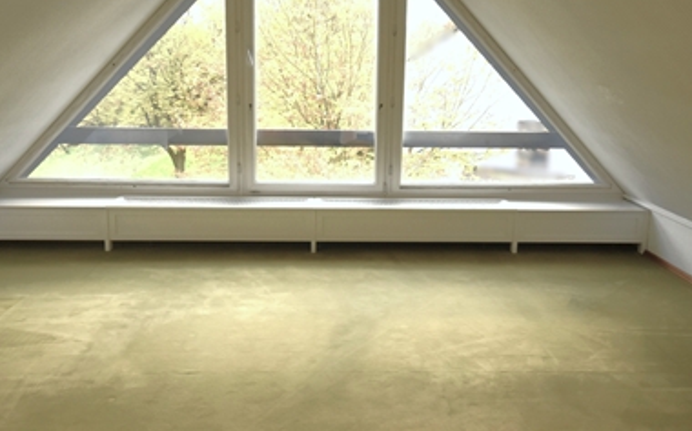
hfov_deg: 66.5
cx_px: 339
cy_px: 135
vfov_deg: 43.7
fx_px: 528
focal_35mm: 28
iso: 800
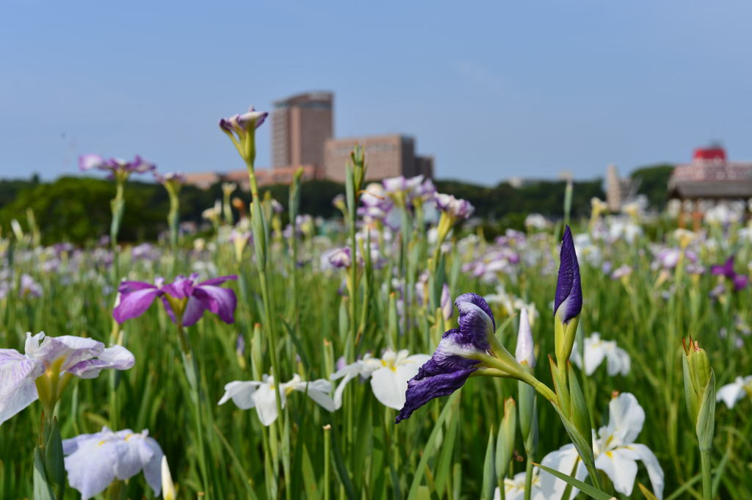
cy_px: 250
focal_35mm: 50
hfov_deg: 39.6
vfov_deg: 26.9
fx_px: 1044
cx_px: 376
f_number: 9
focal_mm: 50
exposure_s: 1/250
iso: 100
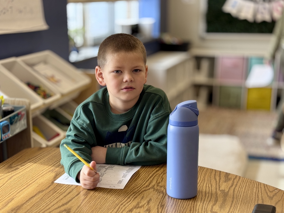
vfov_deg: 30.3
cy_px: 106
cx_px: 142
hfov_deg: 39.7
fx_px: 394
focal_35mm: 48
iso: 125
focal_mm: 6.76
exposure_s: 1/120
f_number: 1.78
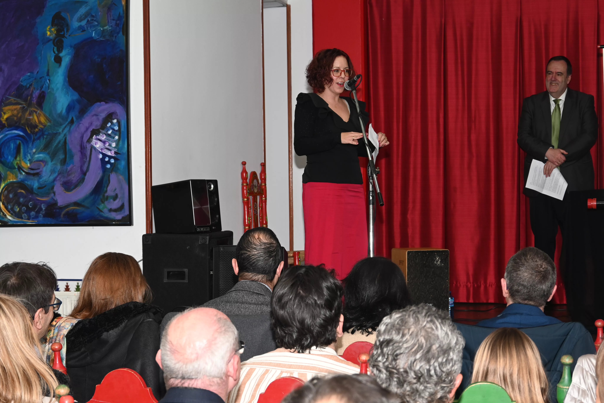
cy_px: 202
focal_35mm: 69
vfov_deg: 19.7
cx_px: 302
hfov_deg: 29.2
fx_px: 1158
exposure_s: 1/60
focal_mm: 46
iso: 400
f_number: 6
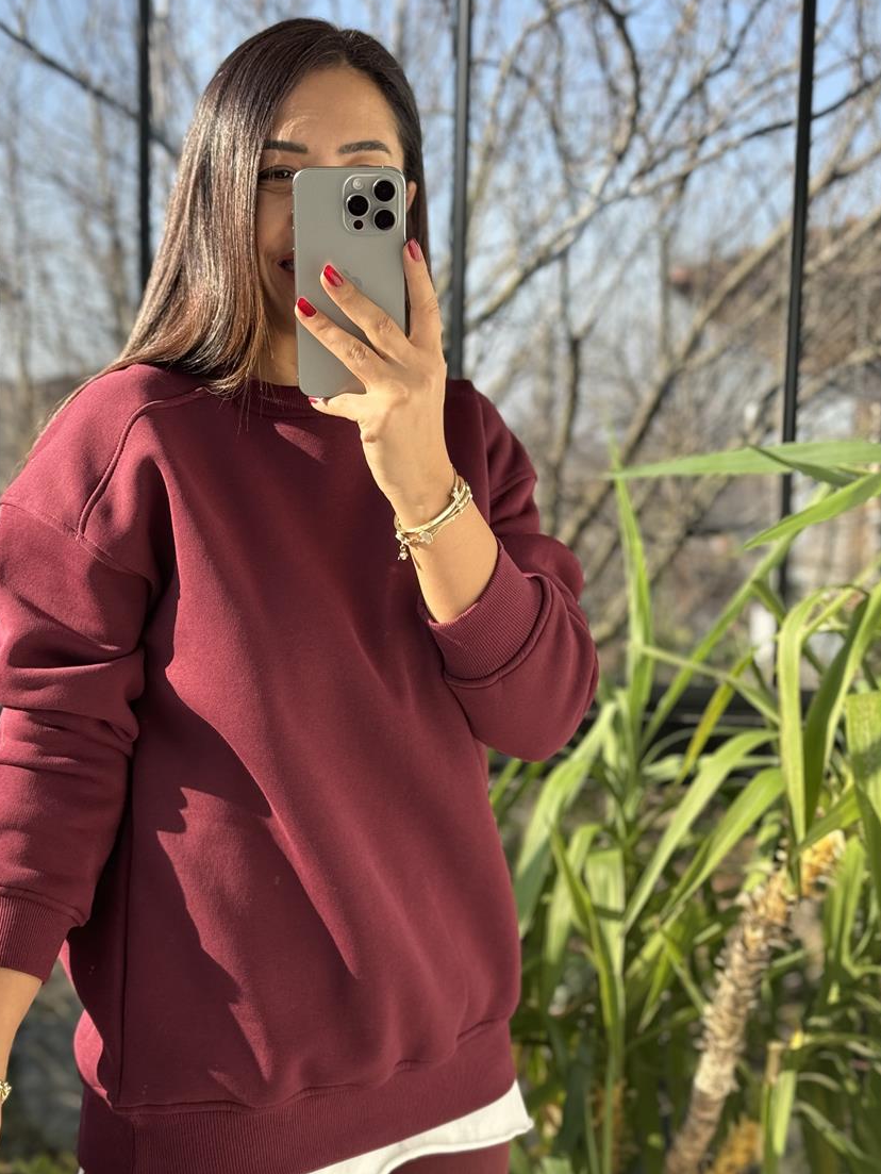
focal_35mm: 58
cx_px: 356
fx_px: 1967
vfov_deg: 33.2
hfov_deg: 25.2
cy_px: 675
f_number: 1.78
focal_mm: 6.76
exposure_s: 1/392
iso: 64
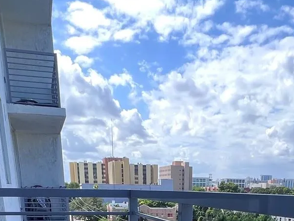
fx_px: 374
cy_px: 348
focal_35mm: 44
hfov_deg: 42.7
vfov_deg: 24.2
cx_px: 180
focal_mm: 1.57
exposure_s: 1/608
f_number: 1.8
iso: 32
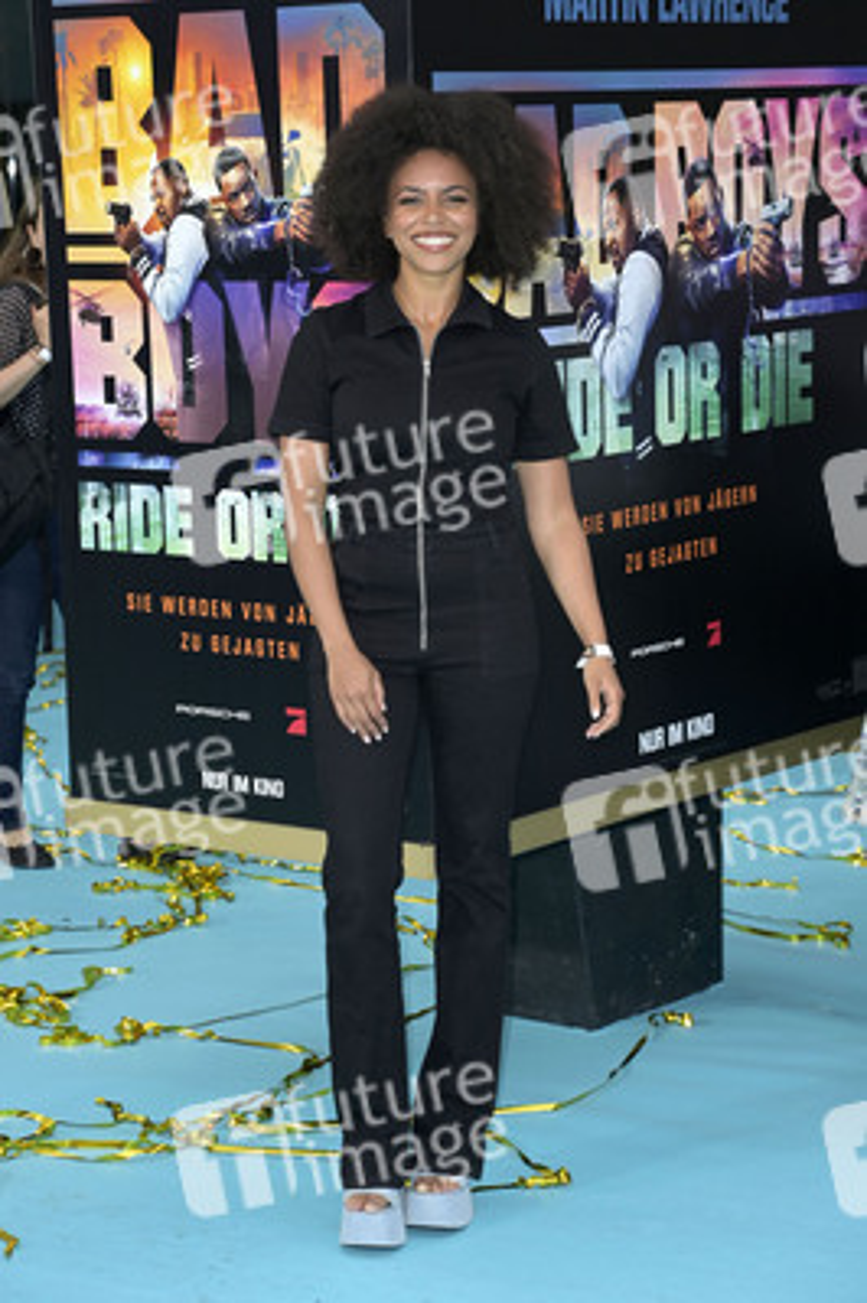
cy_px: 652
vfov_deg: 26.0
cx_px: 434
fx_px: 2822
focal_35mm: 78
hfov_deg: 17.5
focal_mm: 78
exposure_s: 1/250
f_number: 5.6
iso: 320
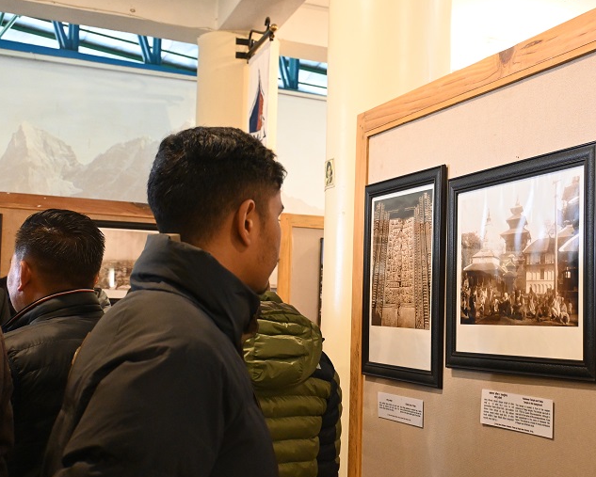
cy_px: 277
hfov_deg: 38.3
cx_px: 401
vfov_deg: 31.4
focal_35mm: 48
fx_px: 847
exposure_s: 1/80
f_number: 4.2
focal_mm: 24
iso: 3200
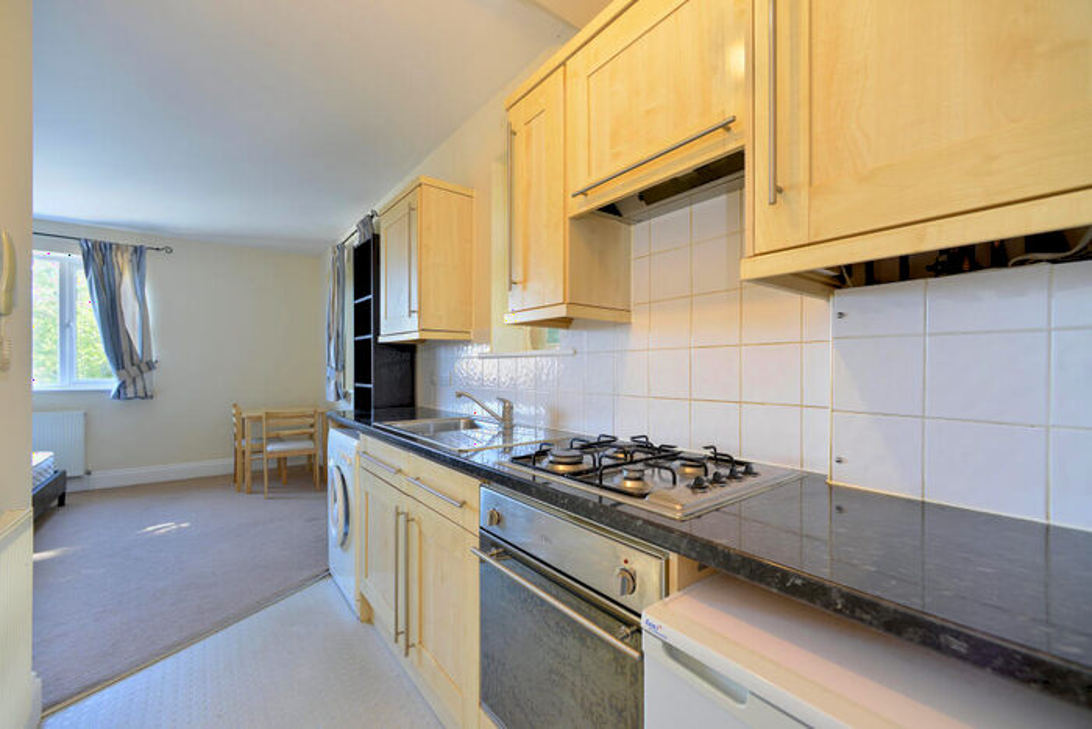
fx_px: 425
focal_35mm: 14
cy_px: 364
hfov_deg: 104.2
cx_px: 546
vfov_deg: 81.2
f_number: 7.1
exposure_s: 1/4
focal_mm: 14
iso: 200
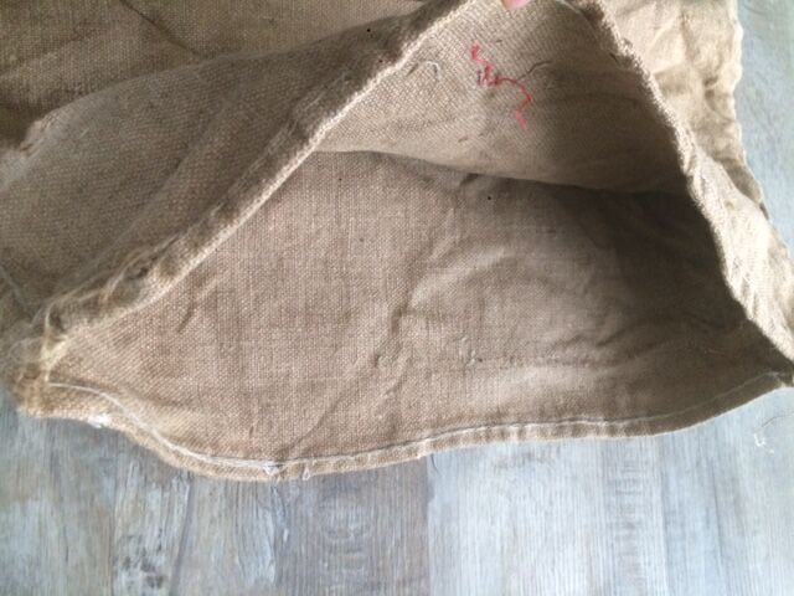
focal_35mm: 29
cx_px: 397
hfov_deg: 61.7
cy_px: 298
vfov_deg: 48.2
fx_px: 665
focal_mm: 4.15
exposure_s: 1/33
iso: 320
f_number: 2.2
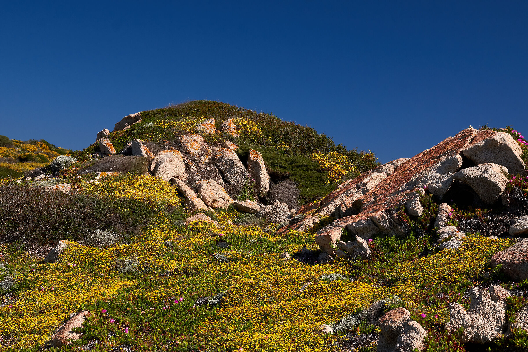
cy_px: 176
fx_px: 1100
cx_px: 264
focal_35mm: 75
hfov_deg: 27.0
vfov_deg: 18.2
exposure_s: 1/400
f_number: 9
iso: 400
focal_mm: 50
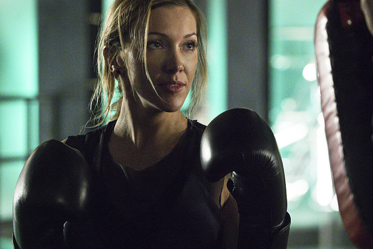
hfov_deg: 10.4
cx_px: 186
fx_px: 2051
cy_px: 124
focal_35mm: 198
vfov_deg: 6.9
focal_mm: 198
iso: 20000
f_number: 5.6
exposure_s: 1/160
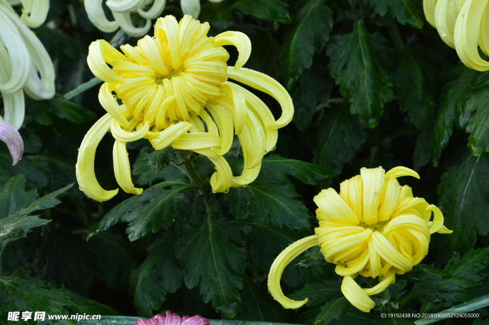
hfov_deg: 18.2
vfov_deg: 12.2
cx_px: 244
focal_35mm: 112
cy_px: 162
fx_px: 1527
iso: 1800
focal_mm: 75
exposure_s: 1/250
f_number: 16
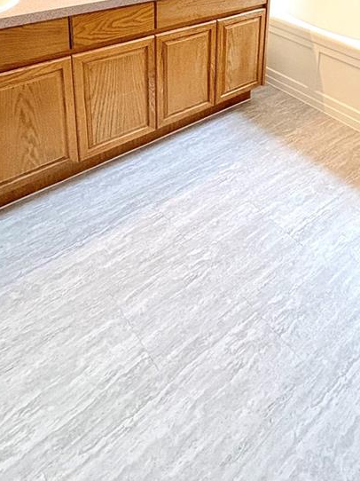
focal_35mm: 31
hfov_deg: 44.2
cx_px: 262
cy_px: -8
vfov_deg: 47.6
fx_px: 430
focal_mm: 2.22
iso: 250
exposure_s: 1/120
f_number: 2.2
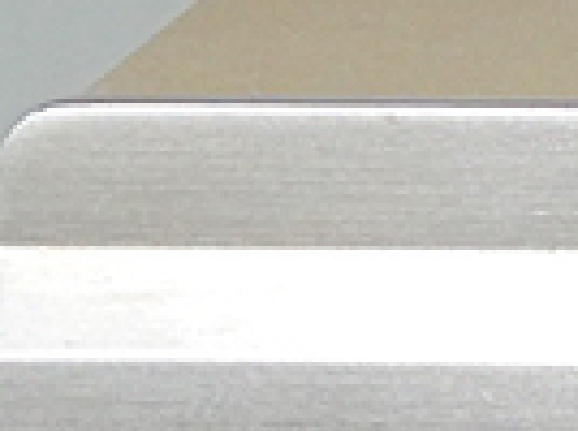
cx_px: 1898
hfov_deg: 1.9
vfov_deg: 1.4
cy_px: 983
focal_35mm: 1028
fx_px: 17134
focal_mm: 25.6
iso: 200
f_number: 5.4
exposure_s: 1/13
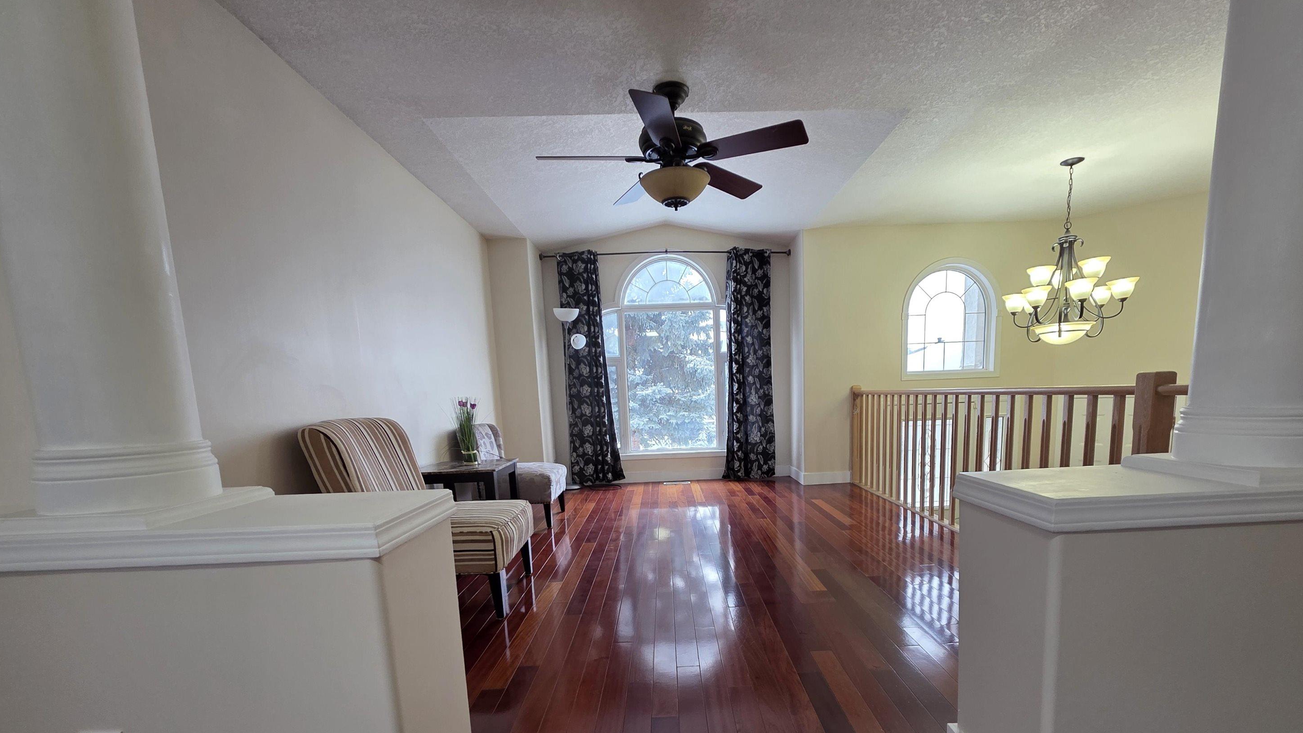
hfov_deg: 103.0
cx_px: 672
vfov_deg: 68.7
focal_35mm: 15
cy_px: 485
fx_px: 518
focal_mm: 2.2
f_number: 1.9
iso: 125
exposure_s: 1/120
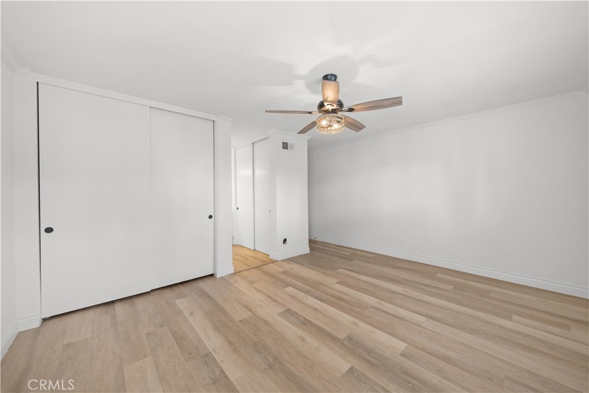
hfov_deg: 108.3
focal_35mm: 13
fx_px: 213
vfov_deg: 85.4
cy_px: 196
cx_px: 294
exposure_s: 1/10
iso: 1000
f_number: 4
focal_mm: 13
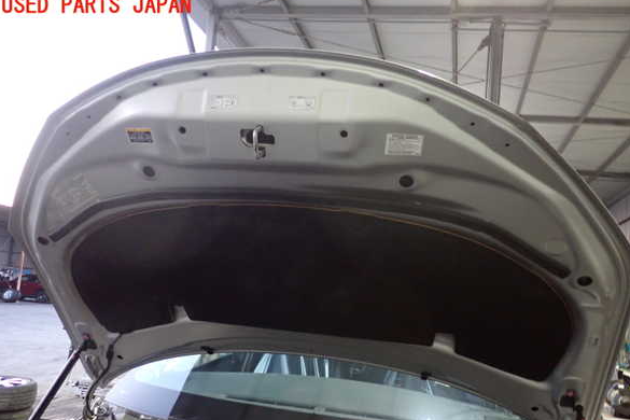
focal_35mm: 32
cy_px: 235
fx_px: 560
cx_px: 319
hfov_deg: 58.7
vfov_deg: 41.1
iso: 800
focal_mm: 5.4
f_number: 2.3
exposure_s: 1/30
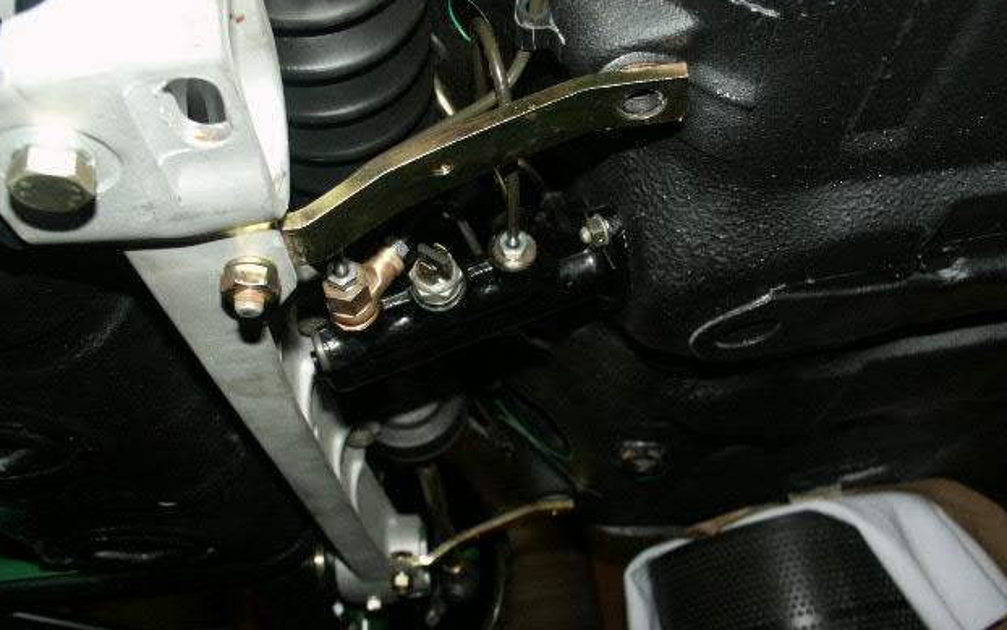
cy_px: 295
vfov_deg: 35.3
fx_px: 988
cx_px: 505
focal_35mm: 36
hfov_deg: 54.0
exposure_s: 1/45
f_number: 3.5
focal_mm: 8.5
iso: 200
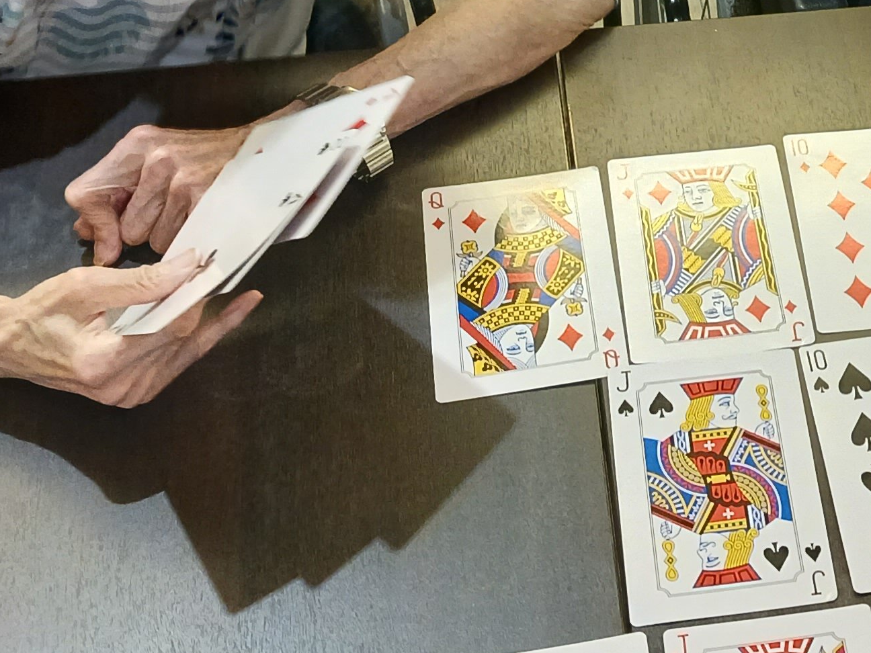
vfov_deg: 17.0
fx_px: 2139
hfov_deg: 21.6
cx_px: 993
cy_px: -13
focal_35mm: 85
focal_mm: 4
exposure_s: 1/40
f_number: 1.8
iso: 250
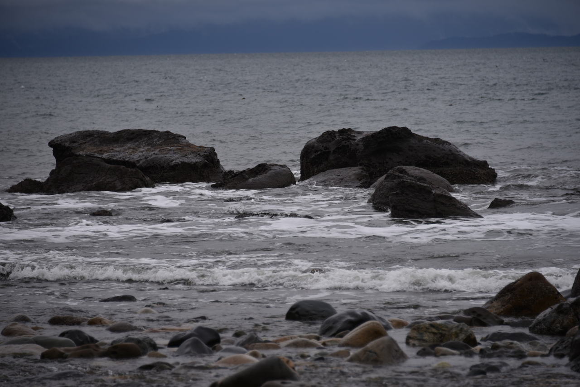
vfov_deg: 6.9
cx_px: 290
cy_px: 194
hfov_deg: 10.3
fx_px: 3223
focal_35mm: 200
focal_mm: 200
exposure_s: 1/400
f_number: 5.6
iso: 110
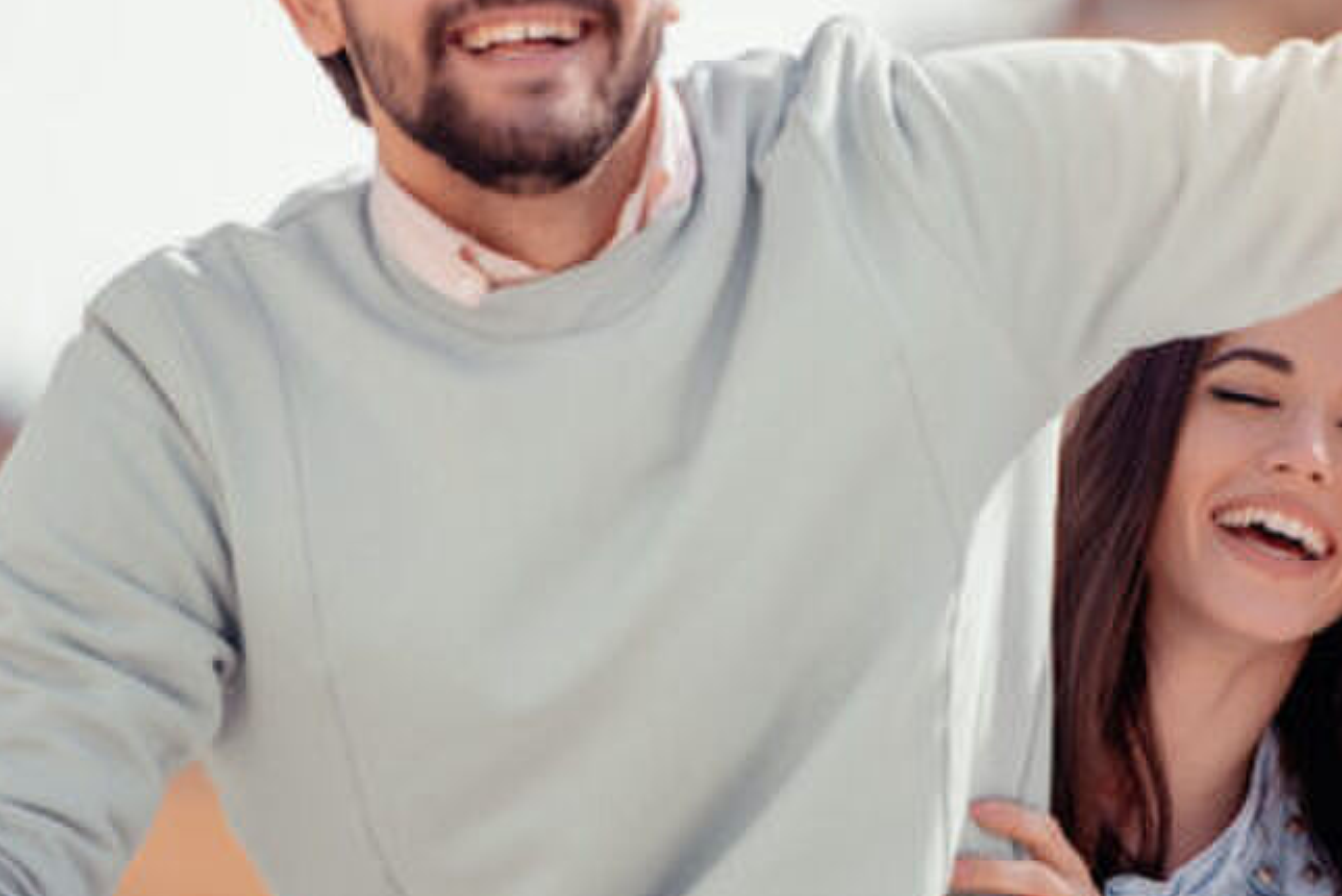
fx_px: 16446
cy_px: 461
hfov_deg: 4.7
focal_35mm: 441
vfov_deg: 3.1
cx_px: 979
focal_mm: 185
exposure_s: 1/320
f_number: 2.8
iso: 64
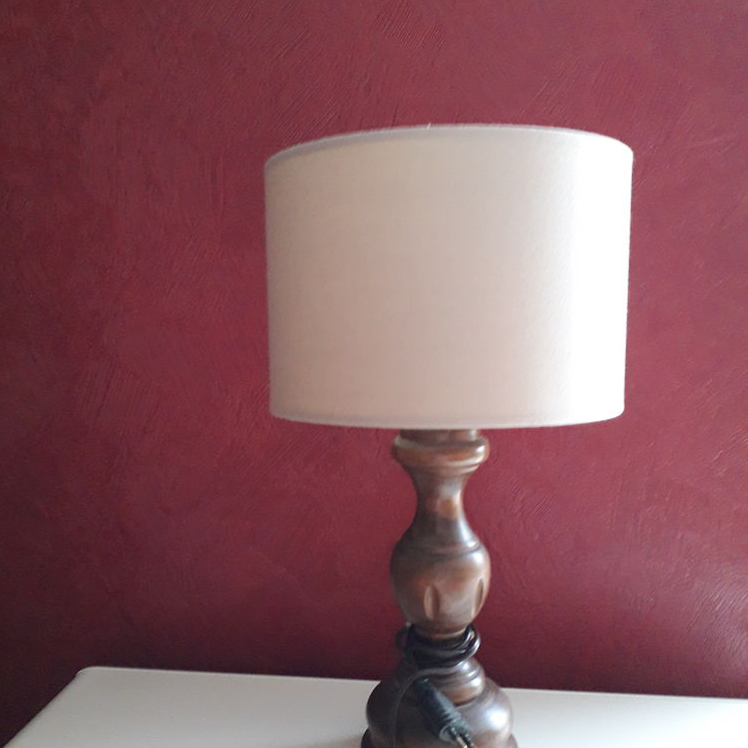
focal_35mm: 32
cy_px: 415
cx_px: 373
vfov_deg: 51.0
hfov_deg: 51.1
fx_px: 782
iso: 320
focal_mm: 3.6
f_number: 1.9
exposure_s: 1/25
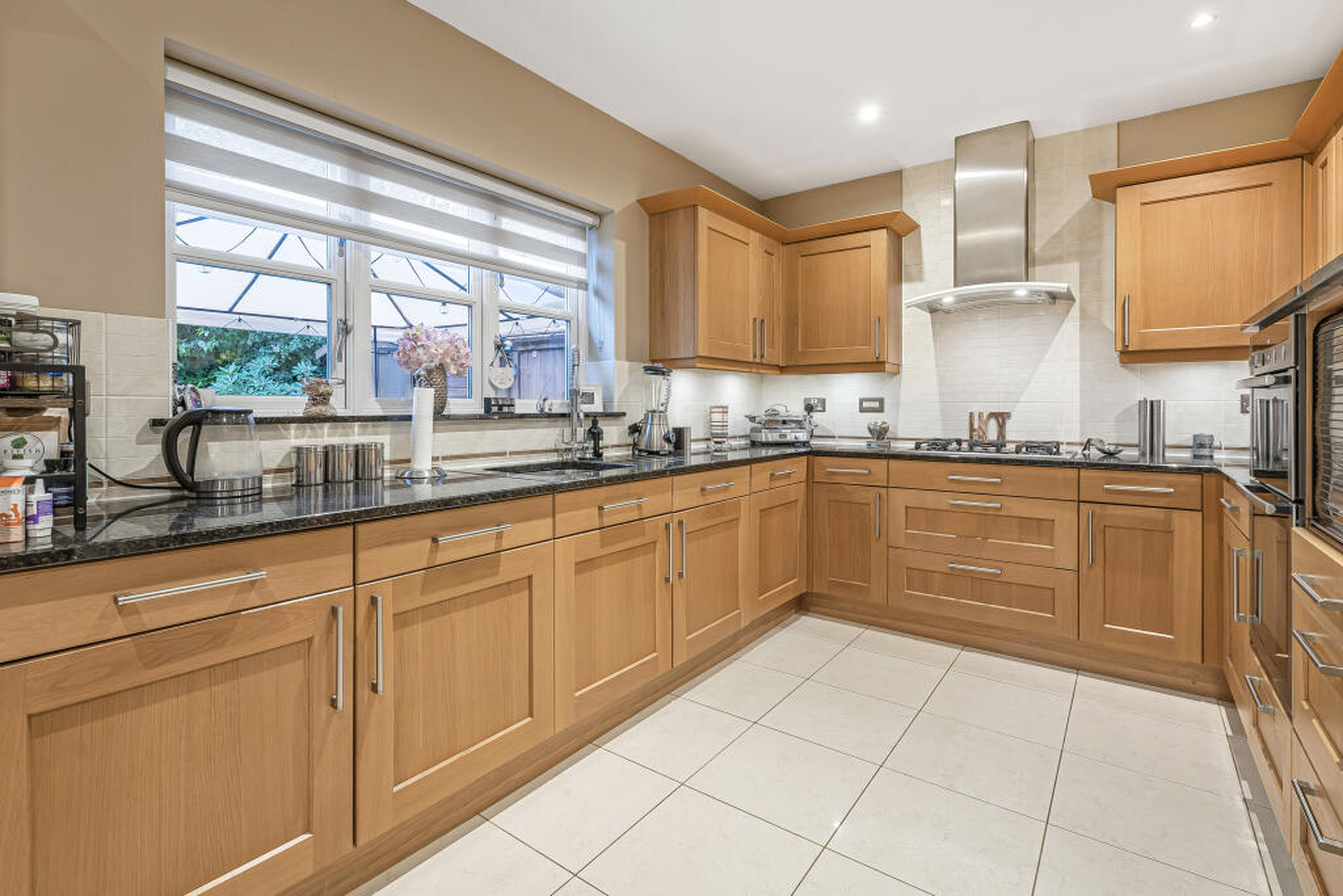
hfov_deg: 96.7
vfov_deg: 73.8
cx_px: 672
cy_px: 448
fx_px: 597
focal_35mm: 16
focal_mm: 16
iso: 400
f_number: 8
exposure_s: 1/3
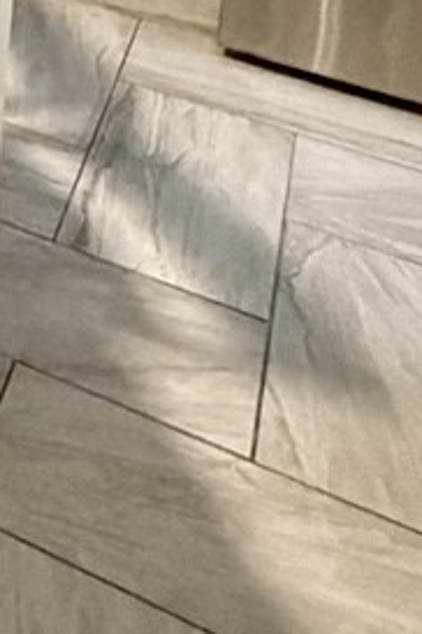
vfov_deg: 18.8
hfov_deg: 13.4
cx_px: -508
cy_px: -525
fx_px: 1442
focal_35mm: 82
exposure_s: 1/60
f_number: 2.2
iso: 500
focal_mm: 2.22
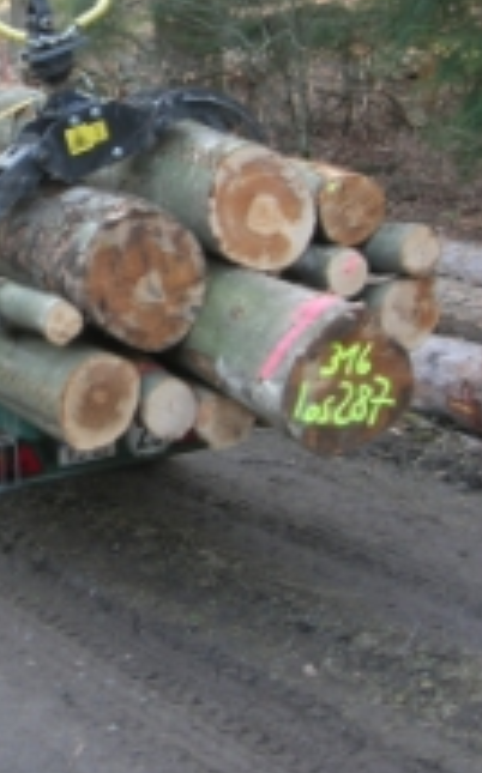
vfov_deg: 24.5
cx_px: -61
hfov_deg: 15.1
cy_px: 227
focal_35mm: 84
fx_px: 1769
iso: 64
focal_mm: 7.8
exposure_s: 1/40
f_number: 2.8
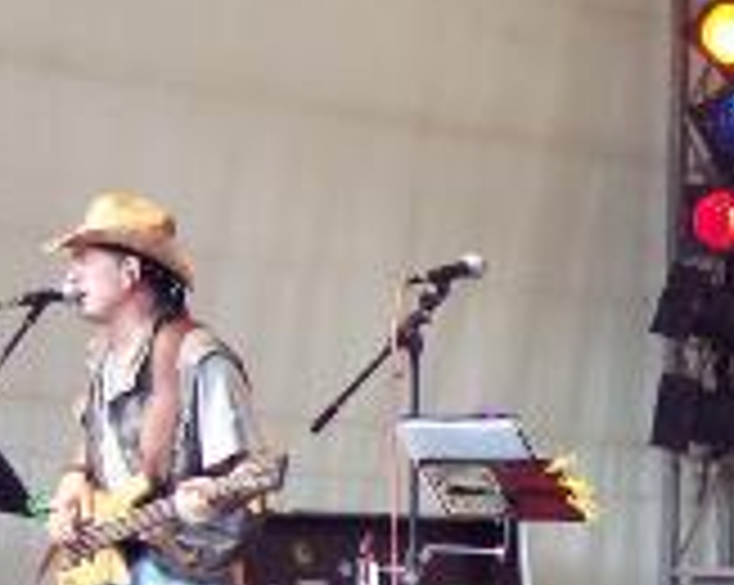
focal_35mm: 195
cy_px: 529
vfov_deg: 7.9
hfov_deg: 9.7
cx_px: 959
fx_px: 4231
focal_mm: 13.3
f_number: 4
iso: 200
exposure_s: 1/45
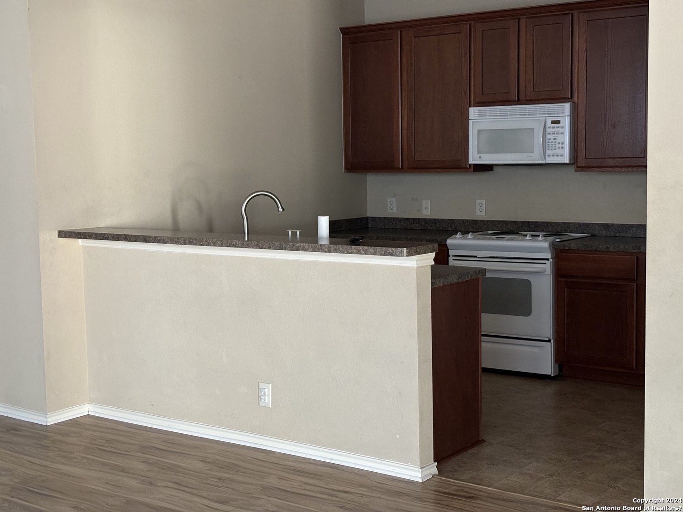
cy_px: 256
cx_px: 342
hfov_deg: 36.8
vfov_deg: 28.0
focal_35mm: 52
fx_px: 1026
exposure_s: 1/40
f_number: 1.6
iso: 250
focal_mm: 5.96
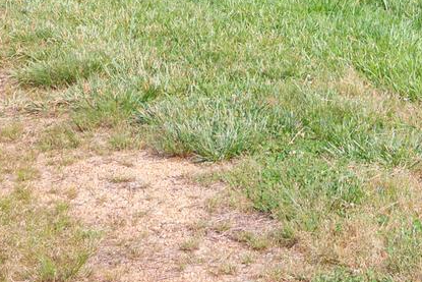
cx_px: 425
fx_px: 1677
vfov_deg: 8.7
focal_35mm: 143
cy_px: -393
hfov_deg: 14.1
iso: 160
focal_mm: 11
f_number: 4.5
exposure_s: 1/400
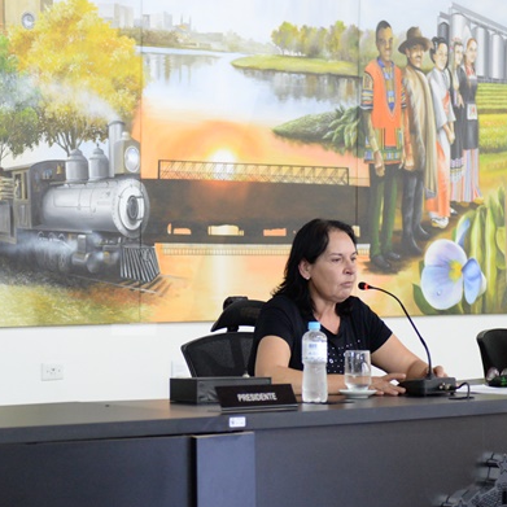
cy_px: 340
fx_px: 1773
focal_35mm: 107
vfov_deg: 16.2
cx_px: 150
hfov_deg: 16.2
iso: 2500
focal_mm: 48
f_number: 2.8
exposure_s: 1/125
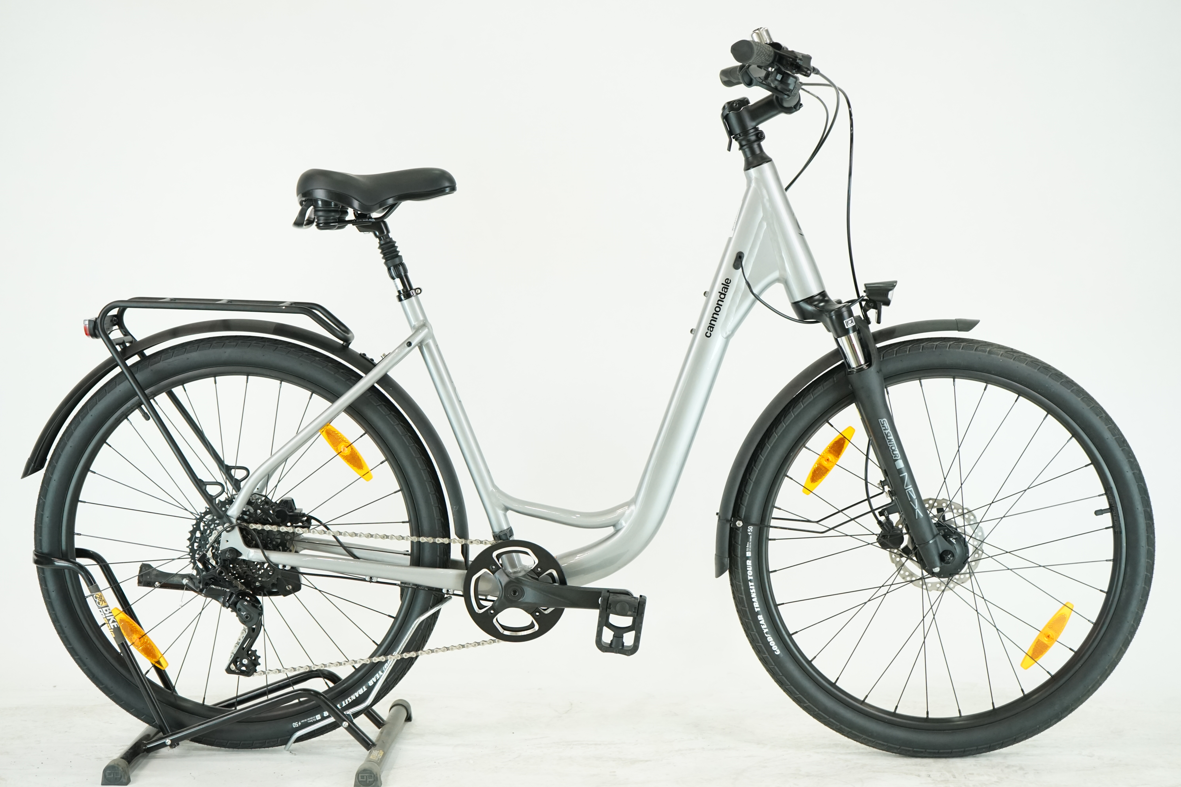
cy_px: 394
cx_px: 590
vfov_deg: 24.2
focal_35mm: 56
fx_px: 1837
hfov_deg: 35.6
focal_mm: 56
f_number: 5.6
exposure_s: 1/200
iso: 2000
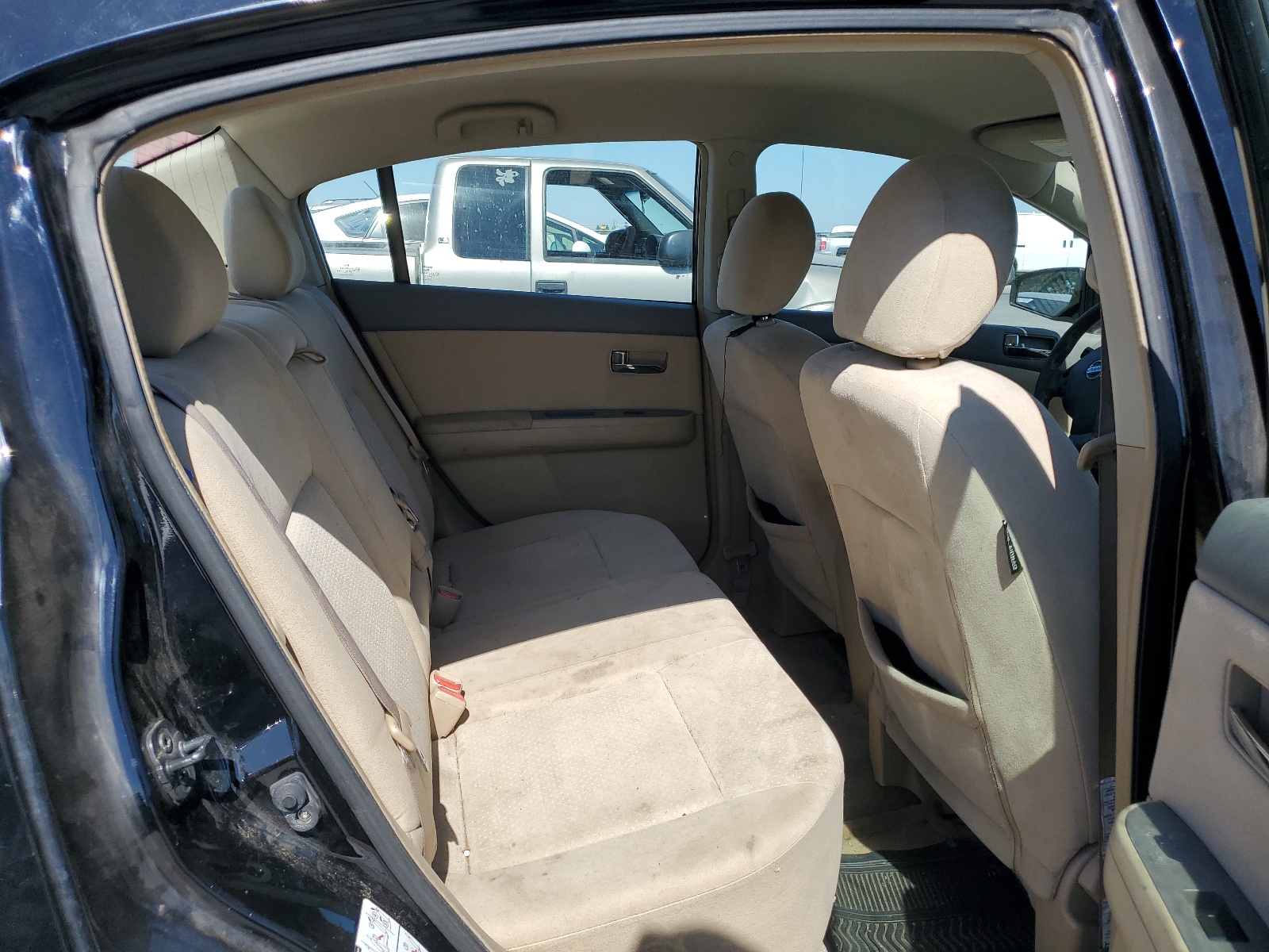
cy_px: 476
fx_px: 953
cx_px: 634
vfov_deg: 53.1
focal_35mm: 26
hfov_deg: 67.3
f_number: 1.5
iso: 50
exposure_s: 1/2500
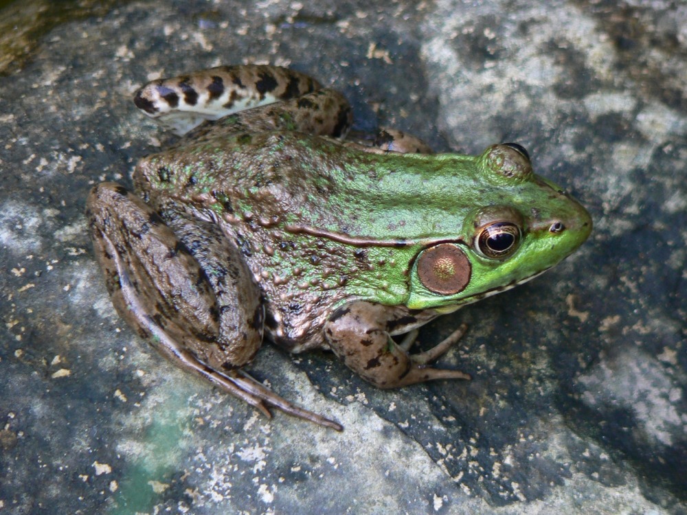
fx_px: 8574
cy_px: 258
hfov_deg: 4.6
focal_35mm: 432
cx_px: 344
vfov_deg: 3.4
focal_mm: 72
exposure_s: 1/30
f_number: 3.3
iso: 125
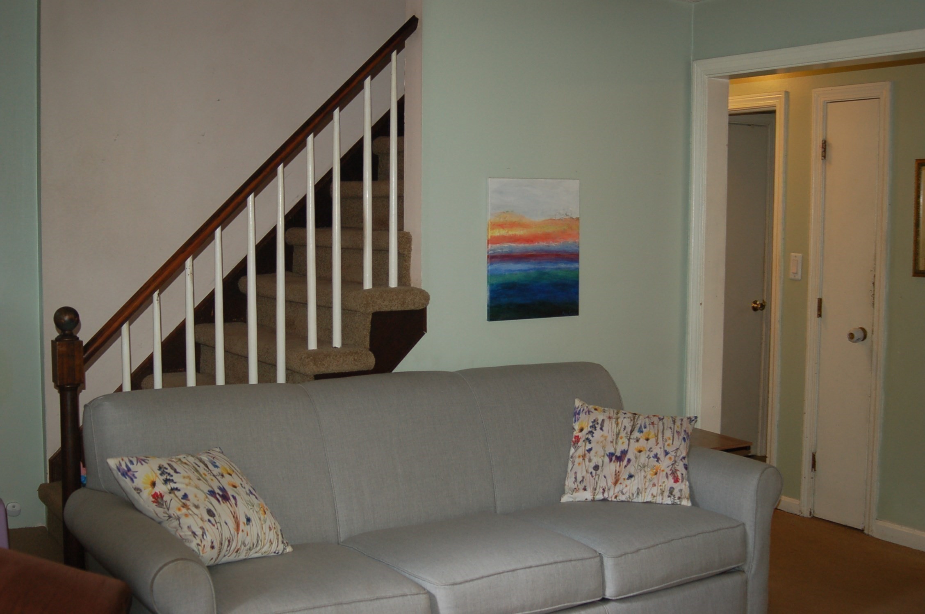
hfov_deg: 46.5
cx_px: 462
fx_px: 1077
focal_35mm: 42
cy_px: 307
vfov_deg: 31.8
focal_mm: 28
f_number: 3.3
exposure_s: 1/60
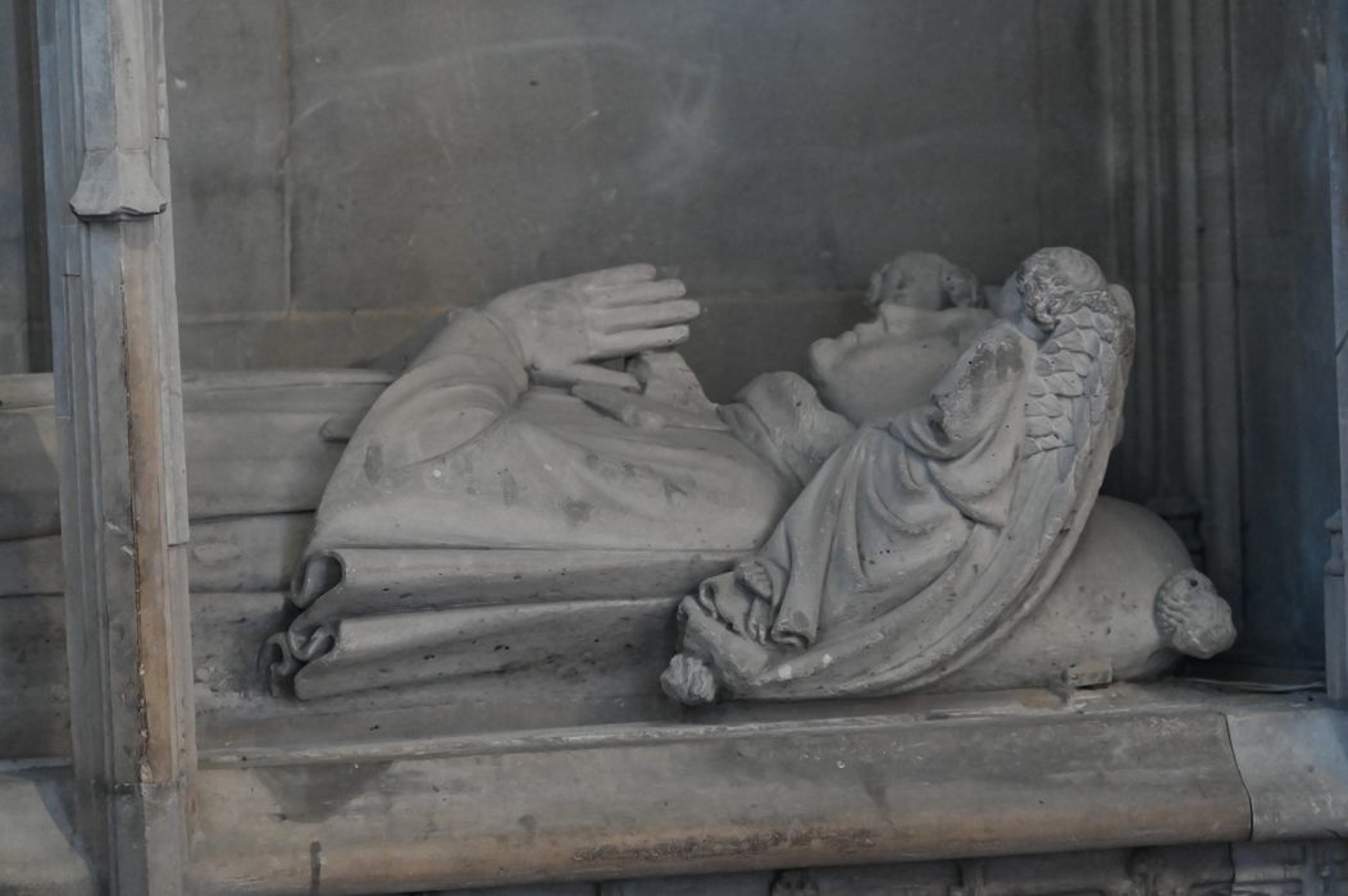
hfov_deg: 16.4
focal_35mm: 125
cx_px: 674
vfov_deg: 11.0
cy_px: 448
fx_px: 4677
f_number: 6.3
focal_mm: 125
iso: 10000
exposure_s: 1/125
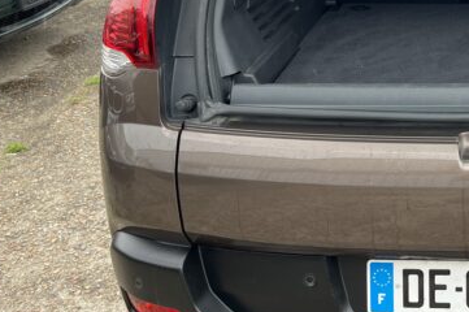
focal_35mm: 60
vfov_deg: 21.8
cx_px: 500
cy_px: 8
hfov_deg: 30.4
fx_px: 781
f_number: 1.6
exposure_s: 1/355
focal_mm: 5.1
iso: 50
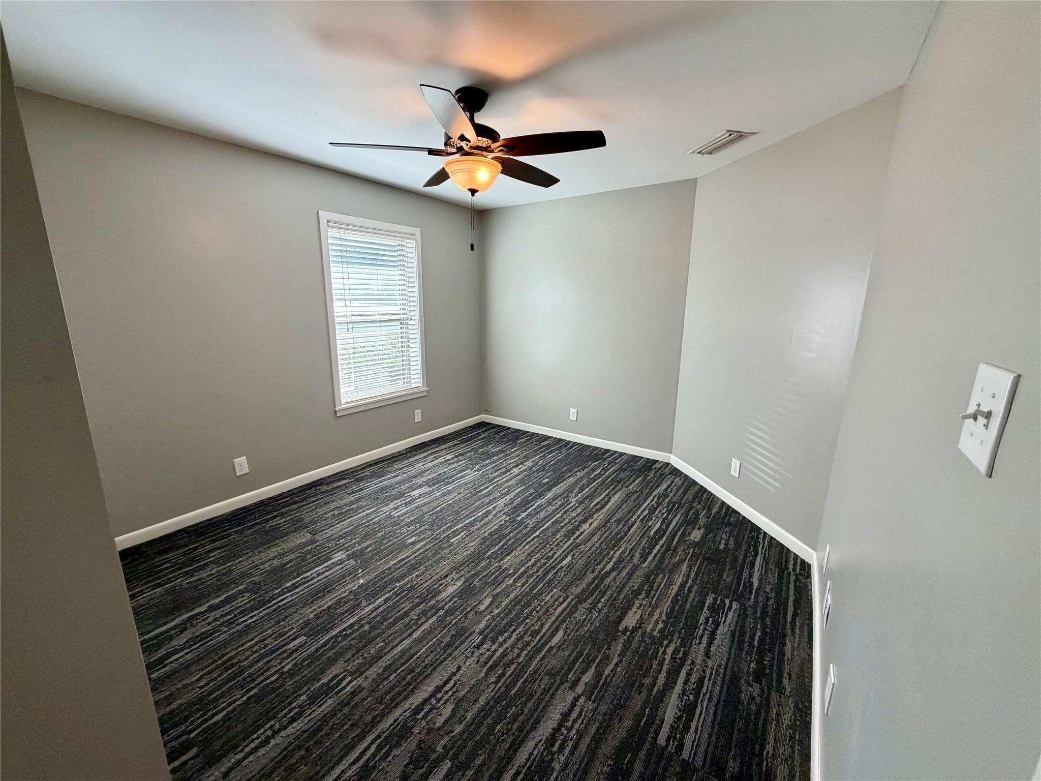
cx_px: 520
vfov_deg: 85.7
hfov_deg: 102.1
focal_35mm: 14
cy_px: 390
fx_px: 421
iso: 200
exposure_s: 1/120
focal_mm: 2.22
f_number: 2.2
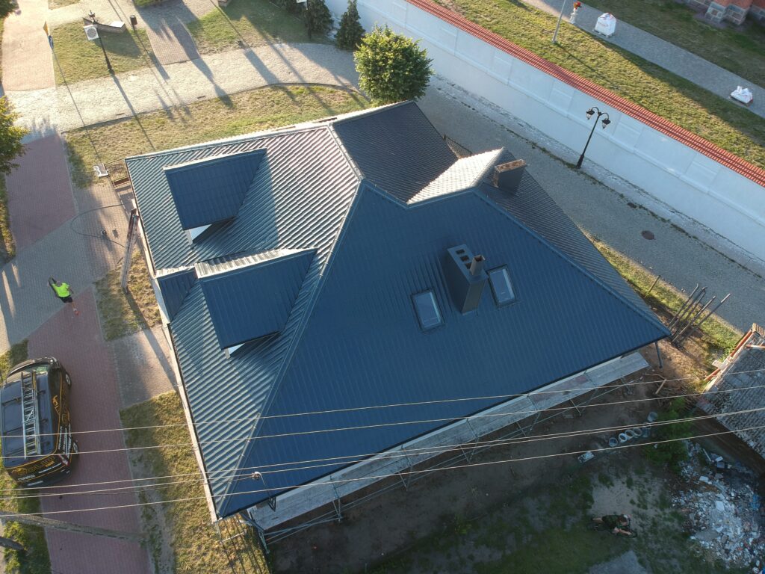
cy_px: 287
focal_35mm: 25
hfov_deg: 69.4
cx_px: 382
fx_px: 552
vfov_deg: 54.9
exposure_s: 1/120
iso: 100
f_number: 2.6
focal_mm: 4.49
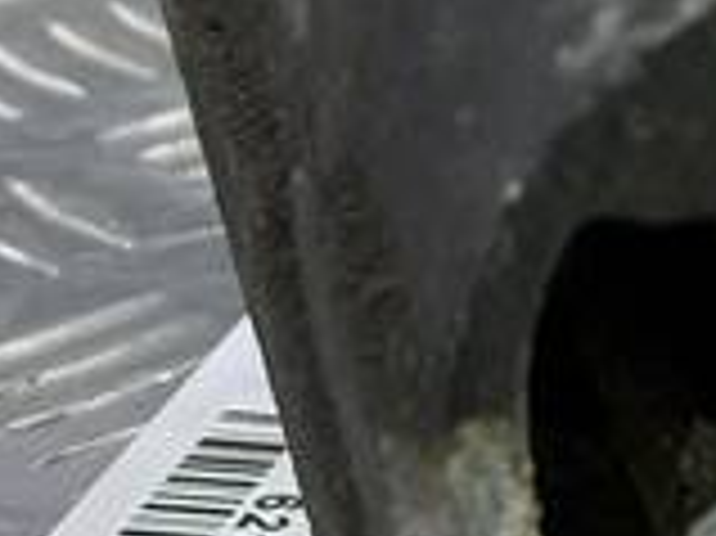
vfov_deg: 9.2
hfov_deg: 11.1
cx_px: 1427
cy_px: 248
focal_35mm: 161
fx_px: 3328
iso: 80
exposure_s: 1/50
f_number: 1.8
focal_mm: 4.6
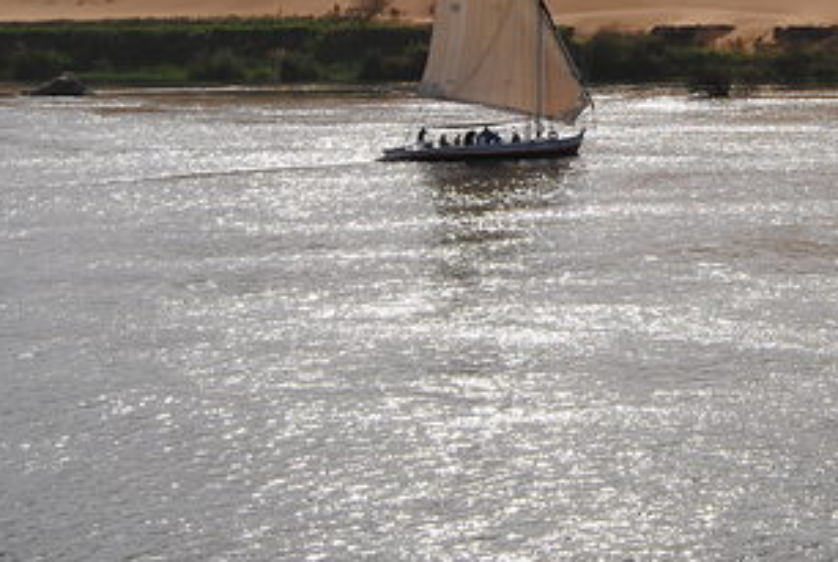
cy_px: 103
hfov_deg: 20.1
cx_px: 720
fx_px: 2331
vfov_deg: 13.7
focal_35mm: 100
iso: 100
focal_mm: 34
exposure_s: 1/400
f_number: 10
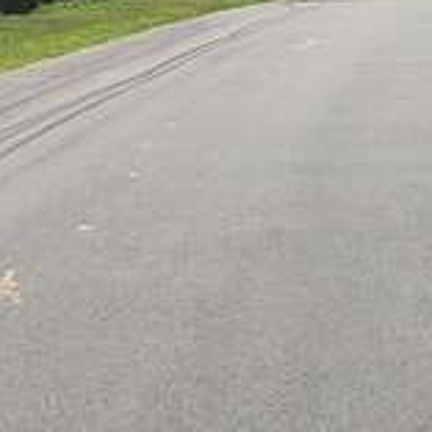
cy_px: -44
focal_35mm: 127
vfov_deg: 13.5
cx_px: 440
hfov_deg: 13.5
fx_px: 1793
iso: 20
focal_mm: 4
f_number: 1.8
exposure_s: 1/2288
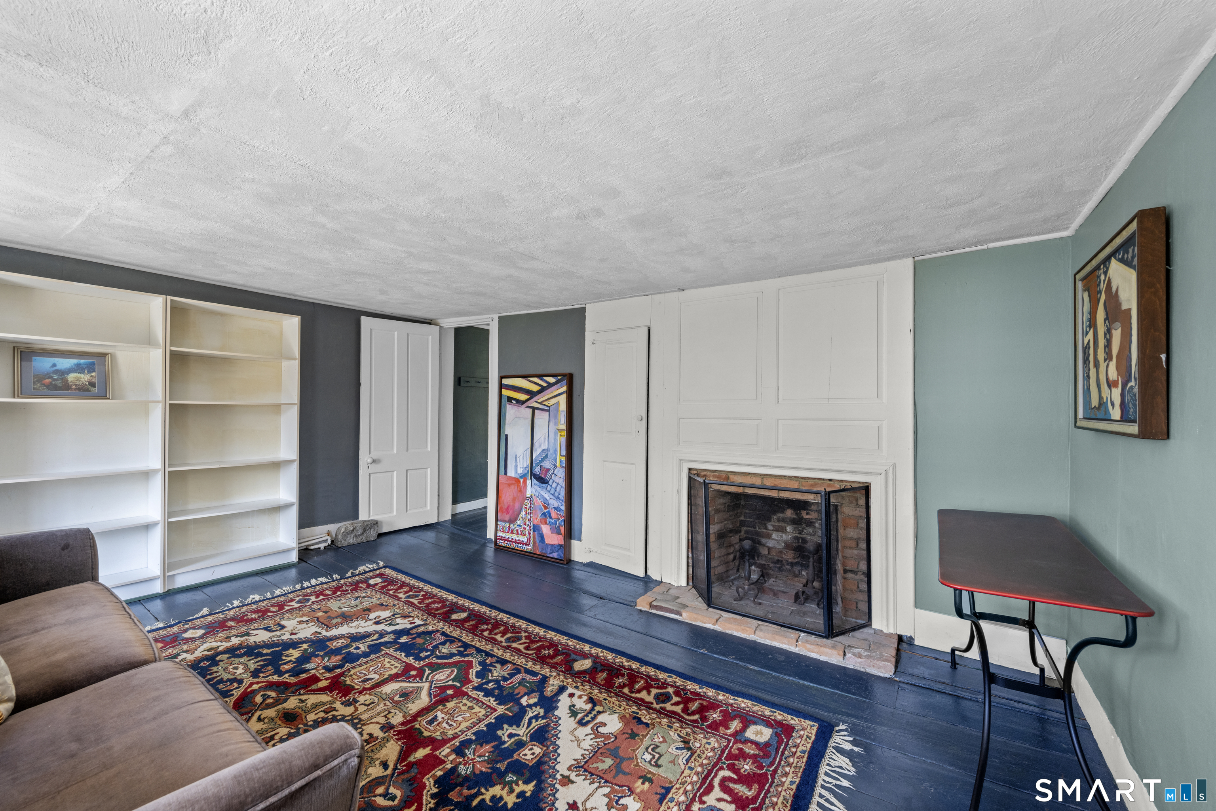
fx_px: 473
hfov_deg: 104.3
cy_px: 406
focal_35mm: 14
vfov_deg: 81.2
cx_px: 608
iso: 320
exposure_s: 1/4
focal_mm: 14
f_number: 9
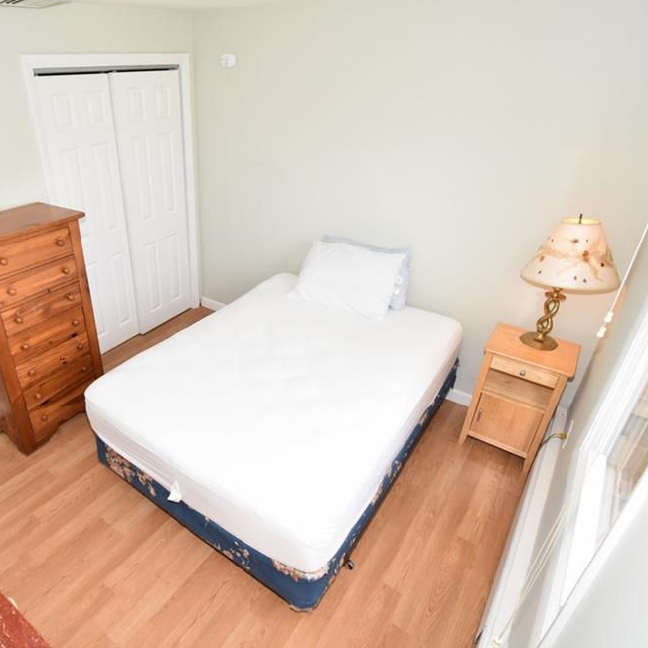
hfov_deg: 73.0
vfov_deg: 74.8
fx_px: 424
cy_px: 313
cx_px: 226
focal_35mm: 20
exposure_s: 1/100
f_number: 5
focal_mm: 10
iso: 400
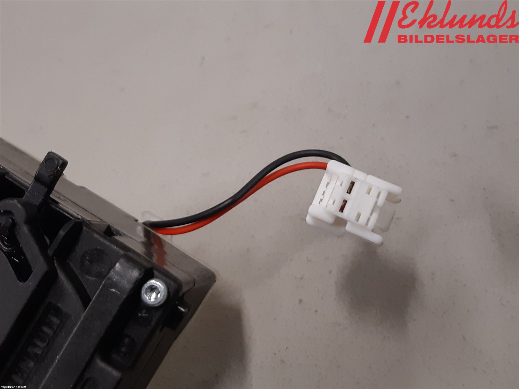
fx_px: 390
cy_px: 194
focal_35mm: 26
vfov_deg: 53.1
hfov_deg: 67.3
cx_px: 260
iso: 100
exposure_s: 1/50
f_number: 1.7
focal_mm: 3.93
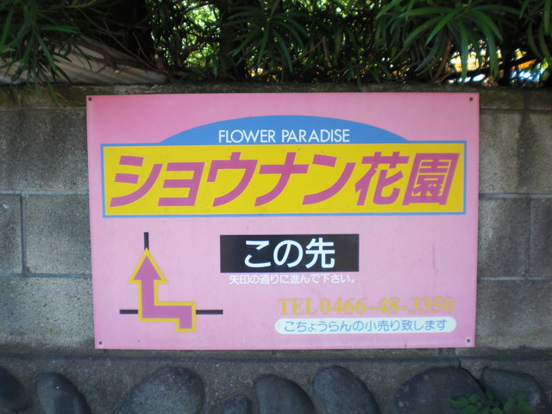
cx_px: 276
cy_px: 207
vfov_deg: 37.7
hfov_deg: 49.0
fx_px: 606
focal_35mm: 38
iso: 64
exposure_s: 1/100
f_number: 3.1
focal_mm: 6.3
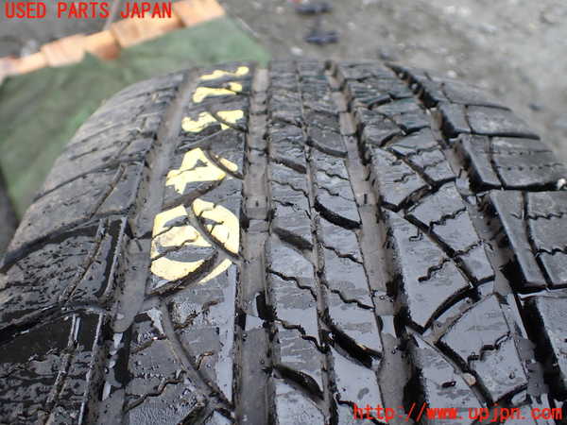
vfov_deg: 46.8
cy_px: 212
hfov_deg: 60.0
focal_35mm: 30
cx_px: 284
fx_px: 491
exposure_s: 1/125
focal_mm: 5.4
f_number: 2.3
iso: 100
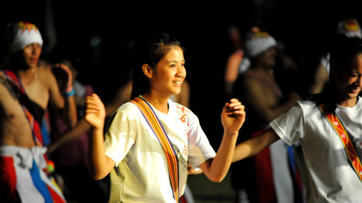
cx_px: 181
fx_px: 2121
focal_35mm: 221
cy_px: 116
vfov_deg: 5.5
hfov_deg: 9.8
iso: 6400
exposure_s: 1/125
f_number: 4
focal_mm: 210
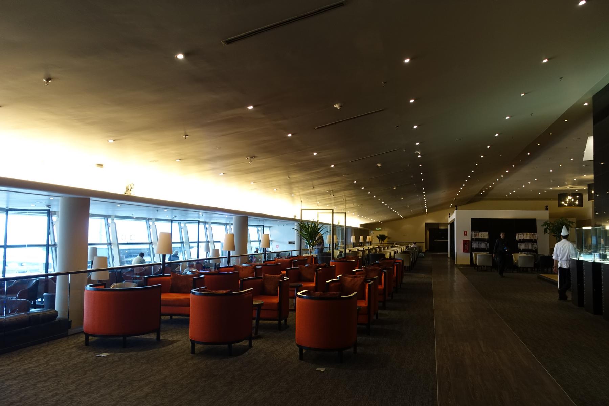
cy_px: 203
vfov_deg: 42.3
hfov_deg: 60.3
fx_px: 524
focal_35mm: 31
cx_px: 304
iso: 320
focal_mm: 11.45
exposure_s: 1/40
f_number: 2.5
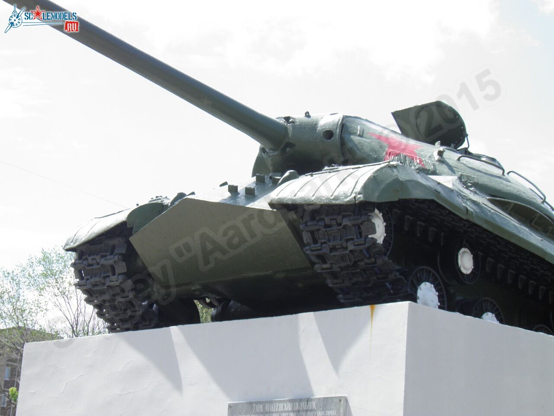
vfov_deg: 17.6
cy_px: 208
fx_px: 1344
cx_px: 277
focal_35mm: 84
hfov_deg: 23.3
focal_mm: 15.2
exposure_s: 1/160
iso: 50
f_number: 5.6
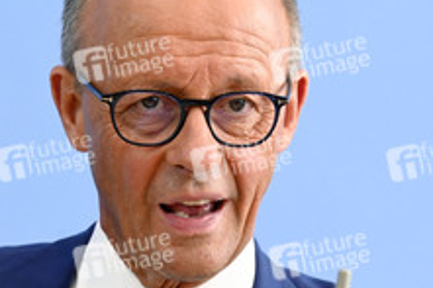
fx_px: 4038
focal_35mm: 336
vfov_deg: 4.1
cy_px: 208
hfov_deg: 6.1
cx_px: 267
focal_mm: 165
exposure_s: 1/500
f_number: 7.1
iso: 3200
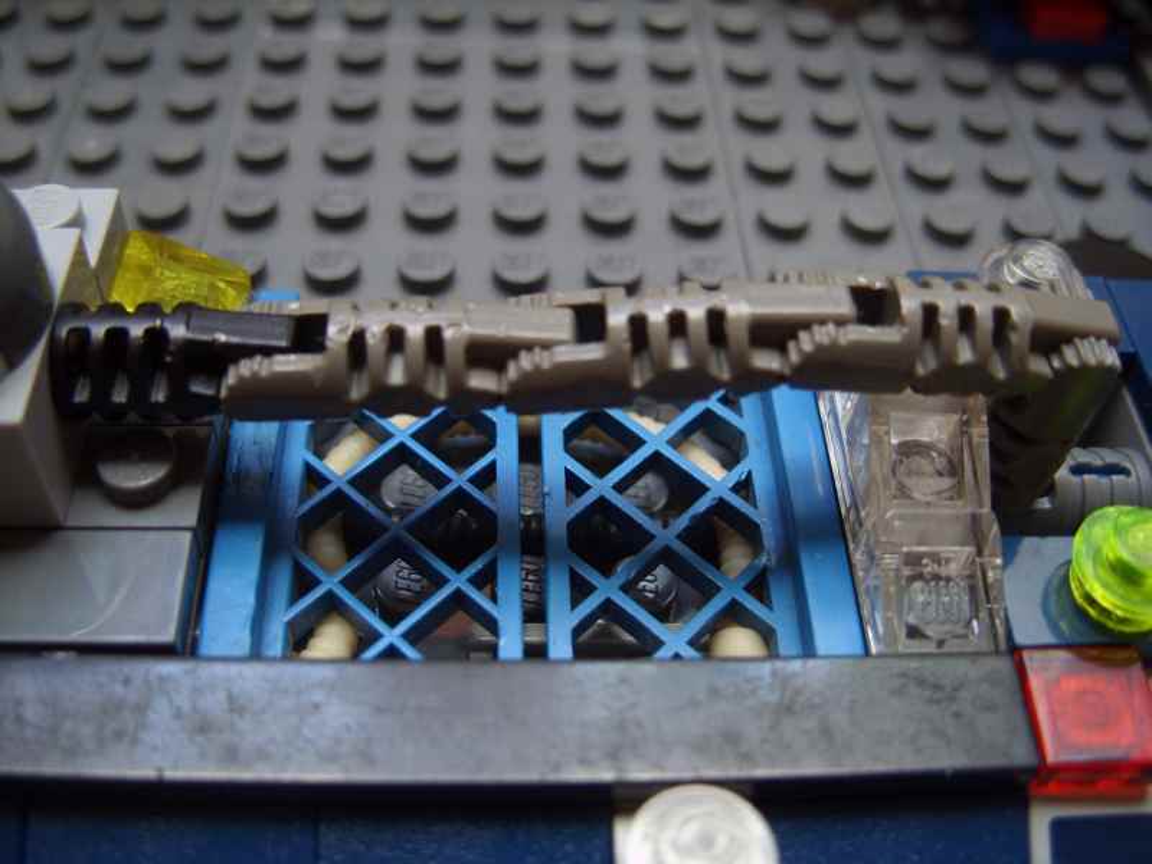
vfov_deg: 37.7
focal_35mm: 38
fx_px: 1265
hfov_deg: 49.0
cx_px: 576
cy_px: 432
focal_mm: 7.8
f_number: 2.8
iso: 100
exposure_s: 1/18
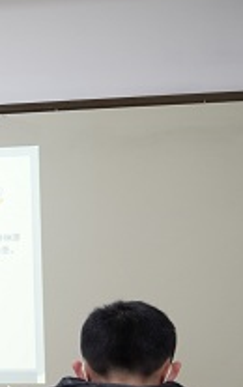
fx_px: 1212
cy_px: 358
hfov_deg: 9.1
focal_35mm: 115
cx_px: -497
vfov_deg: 17.8
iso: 400
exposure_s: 1/100
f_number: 2.8
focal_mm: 29.2
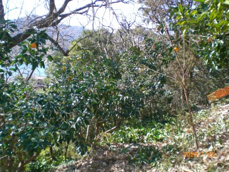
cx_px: 114
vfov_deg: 37.7
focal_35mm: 38
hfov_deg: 49.0
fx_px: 251
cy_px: 86
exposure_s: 1/160
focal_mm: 6.3
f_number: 3.1
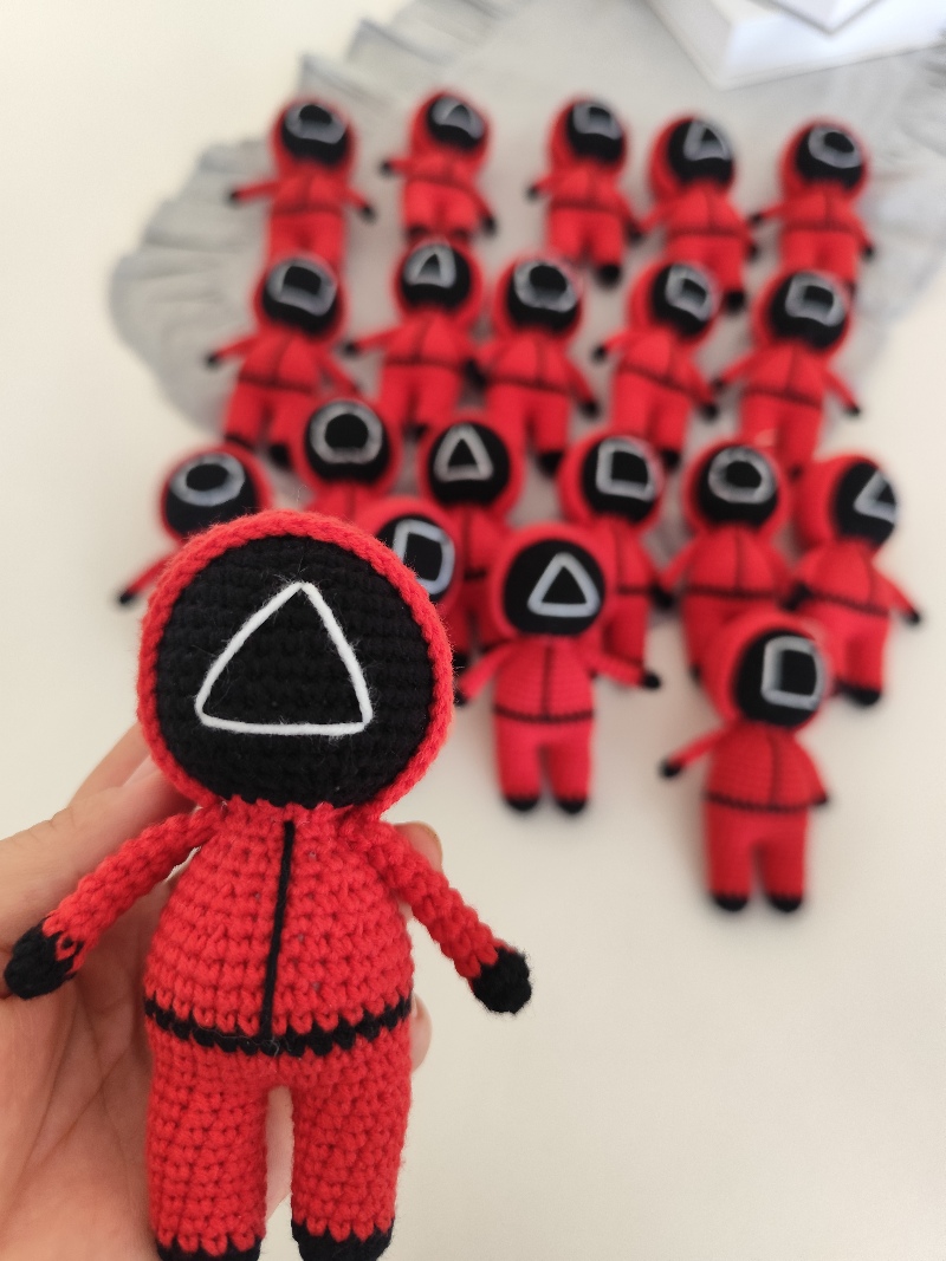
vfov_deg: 73.9
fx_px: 838
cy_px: 630
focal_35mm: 23
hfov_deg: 58.9
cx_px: 473
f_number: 1.65
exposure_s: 1/50
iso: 640
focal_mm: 6.19
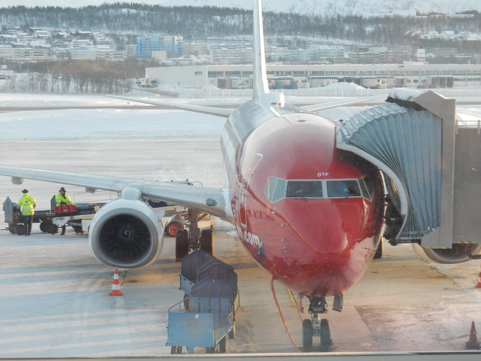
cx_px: 240
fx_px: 1375
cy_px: 180
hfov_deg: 19.8
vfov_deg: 14.9
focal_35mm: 99
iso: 400
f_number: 5.3
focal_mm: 17.6
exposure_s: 1/100
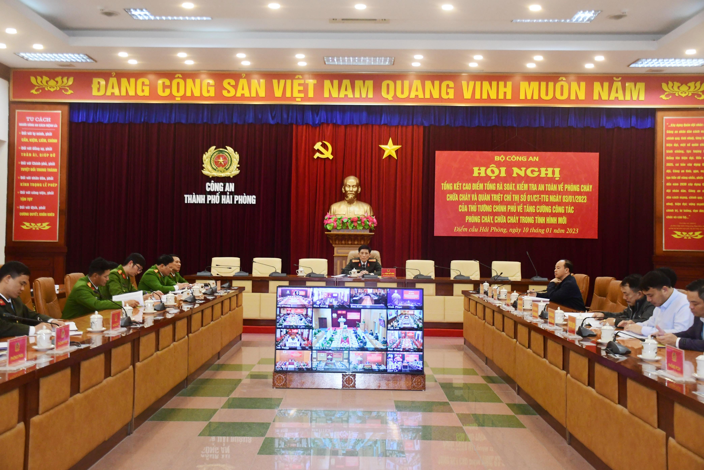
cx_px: 352
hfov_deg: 47.9
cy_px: 235
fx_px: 792
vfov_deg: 33.0
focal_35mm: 40
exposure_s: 1/200
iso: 2500
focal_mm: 27
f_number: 4
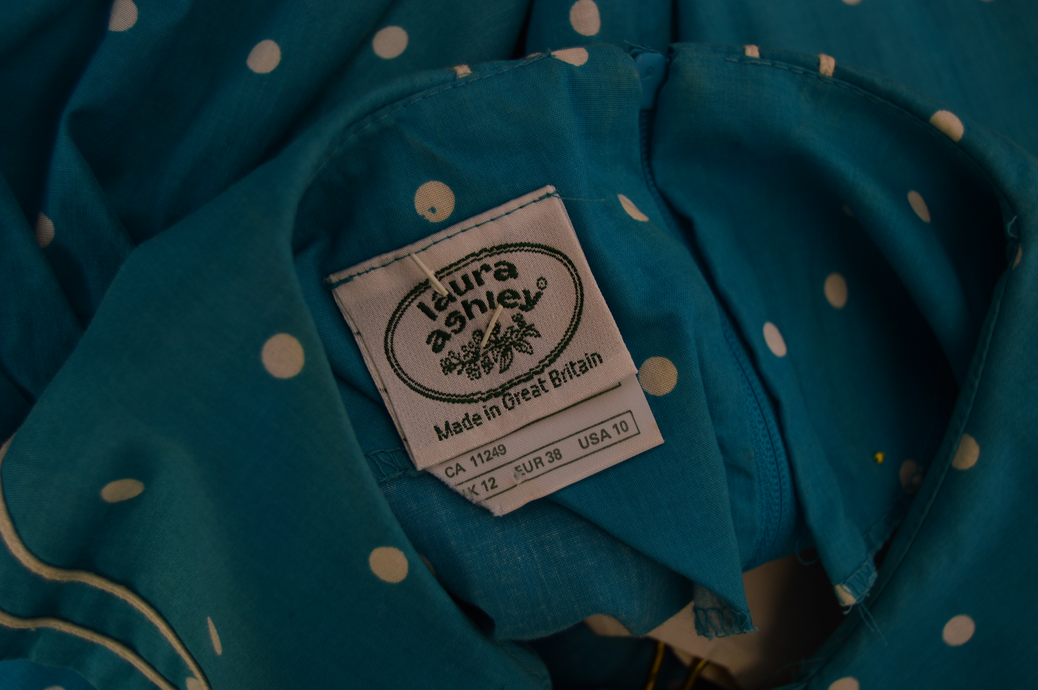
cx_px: 519
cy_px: 345
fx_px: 1469
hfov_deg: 38.9
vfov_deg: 26.4
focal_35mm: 51
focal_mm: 34
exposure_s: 1/160
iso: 200
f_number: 4.5
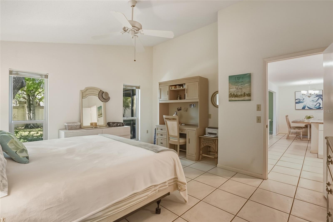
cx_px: 166
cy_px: 111
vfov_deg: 73.8
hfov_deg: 96.7
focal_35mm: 16
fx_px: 148
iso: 640
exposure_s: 1/160
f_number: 9
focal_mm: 16
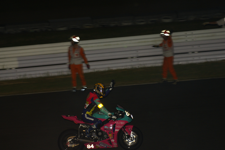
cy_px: 75
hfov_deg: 9.8
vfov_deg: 6.5
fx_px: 1312
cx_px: 112
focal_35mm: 210
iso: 400
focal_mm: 140
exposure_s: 1/200
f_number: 5.6
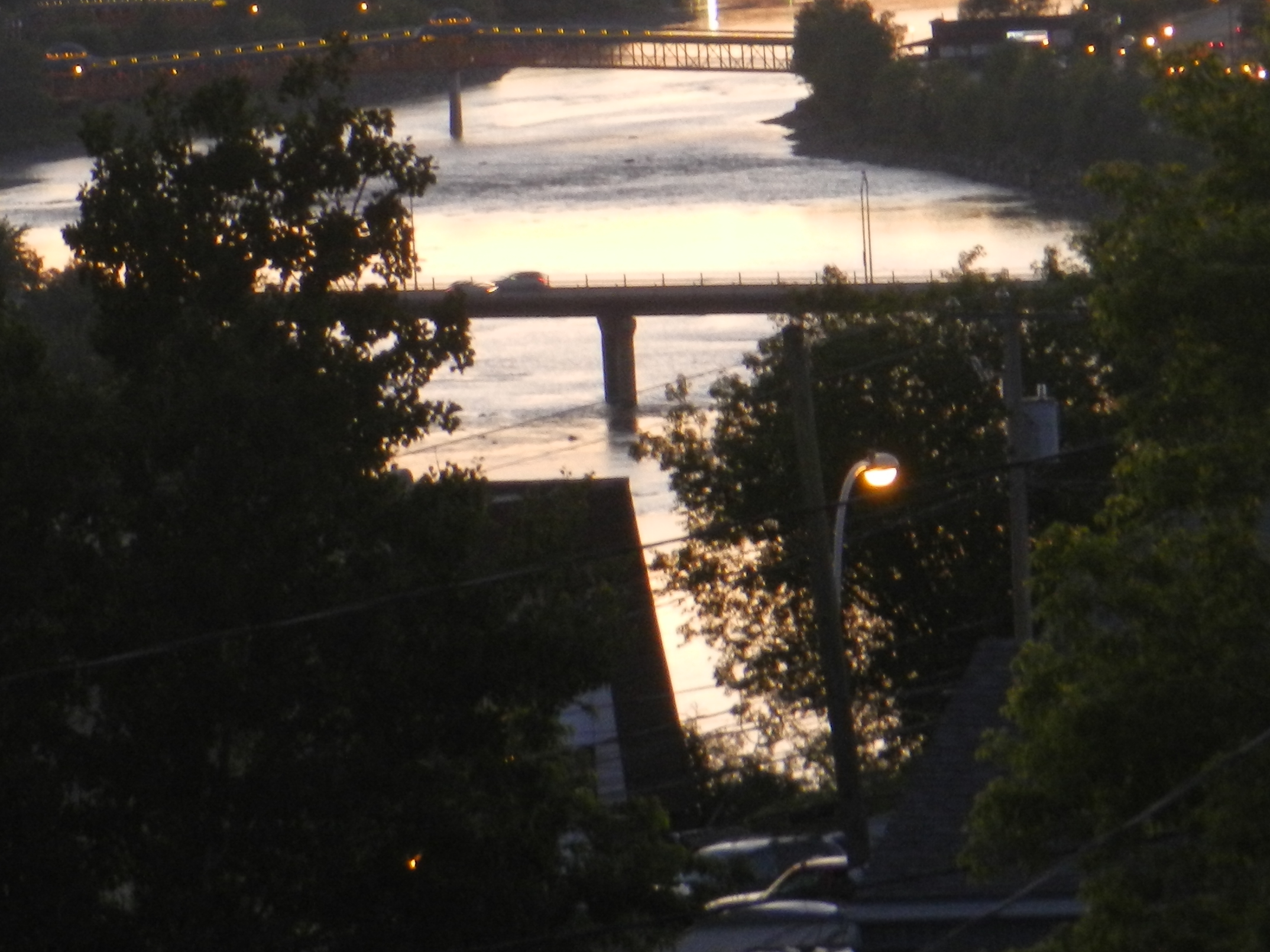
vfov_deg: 3.3
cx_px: 785
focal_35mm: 445
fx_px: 16326
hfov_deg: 4.5
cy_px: 343
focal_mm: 42.4
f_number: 5.1
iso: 400
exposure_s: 1/20
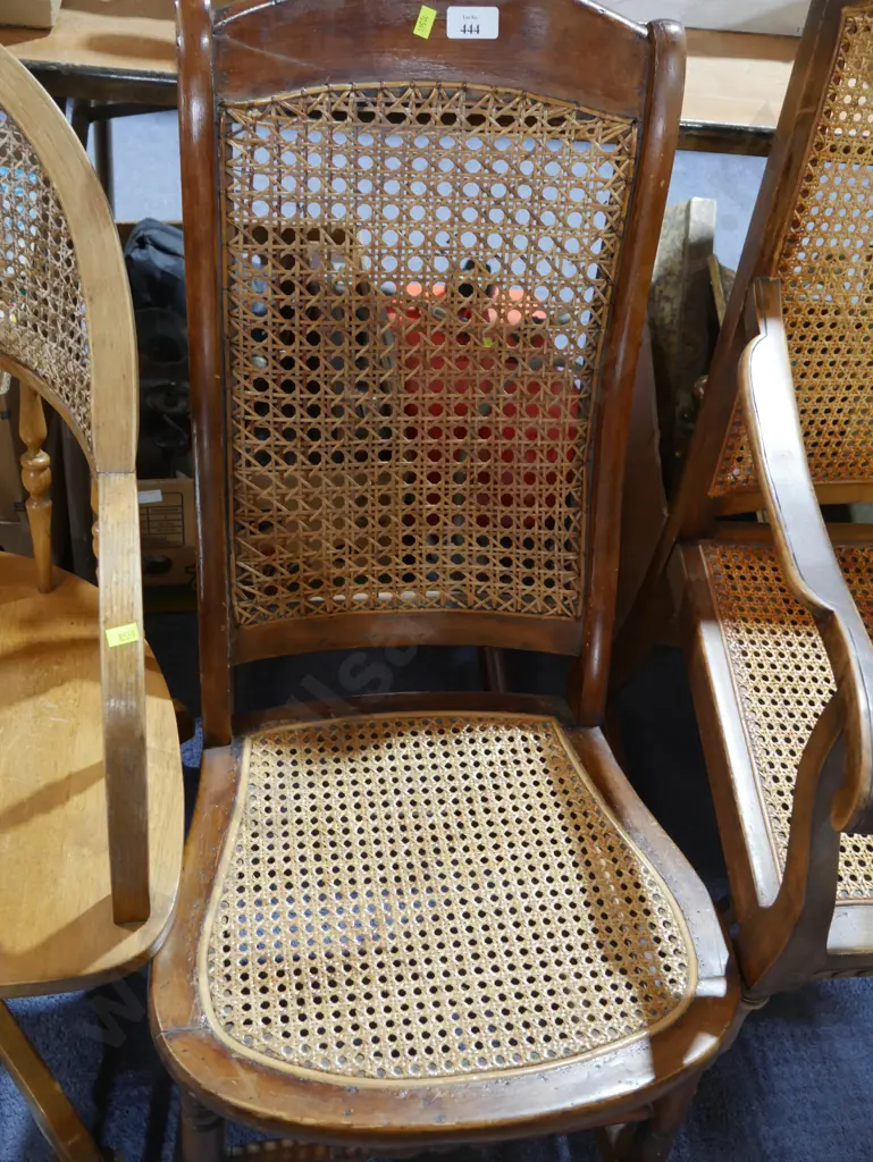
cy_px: 581
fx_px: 1277
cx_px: 436
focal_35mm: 38
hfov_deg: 37.8
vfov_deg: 49.0
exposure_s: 1/60
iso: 1000
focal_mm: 19
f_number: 4.1
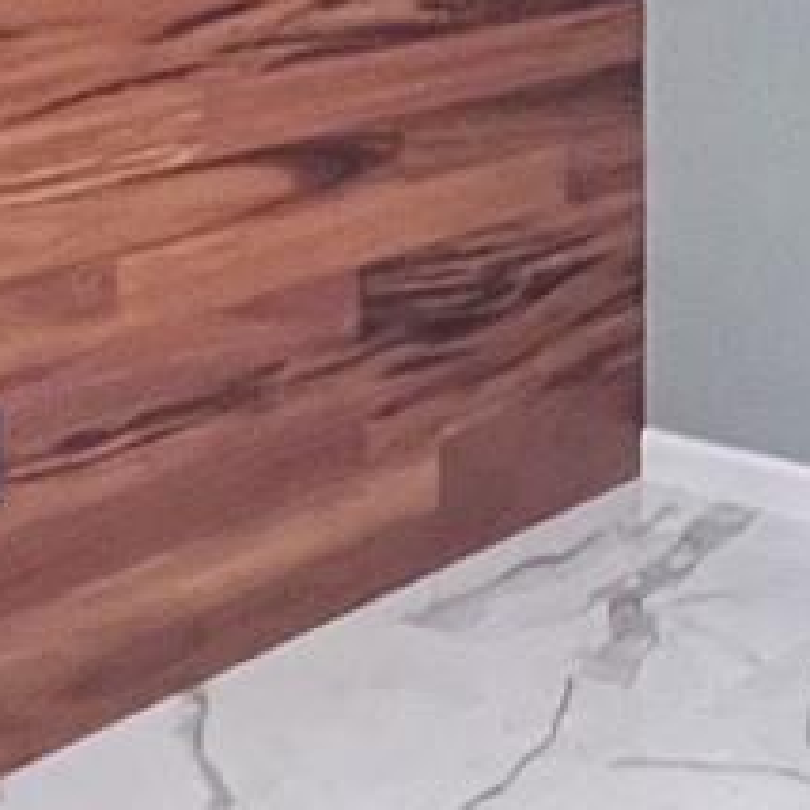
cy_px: 114
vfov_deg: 19.9
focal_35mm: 86
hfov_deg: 19.8
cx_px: 708
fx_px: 2277
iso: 1000
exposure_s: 1/40
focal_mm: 1.57
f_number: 1.8
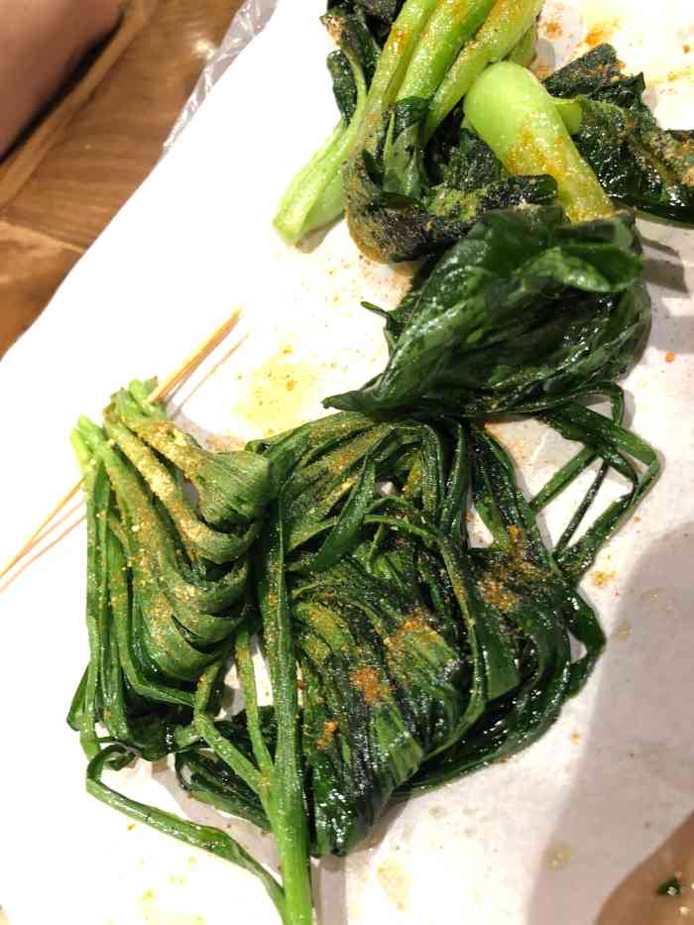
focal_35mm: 28
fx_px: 748
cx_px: 347
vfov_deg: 63.4
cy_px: 462
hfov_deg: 49.8
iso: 100
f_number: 1.8
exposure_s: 1/17
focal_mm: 4
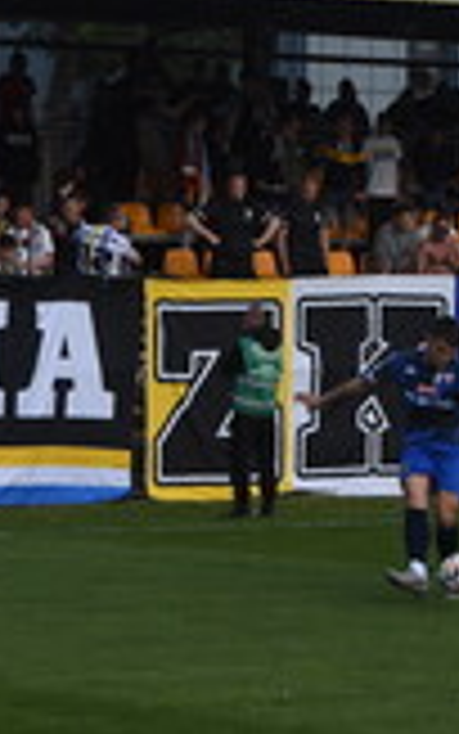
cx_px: 468
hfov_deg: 6.5
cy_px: 194
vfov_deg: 10.5
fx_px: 3999
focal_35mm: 200
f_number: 4
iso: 1000
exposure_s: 1/5000
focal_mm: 50
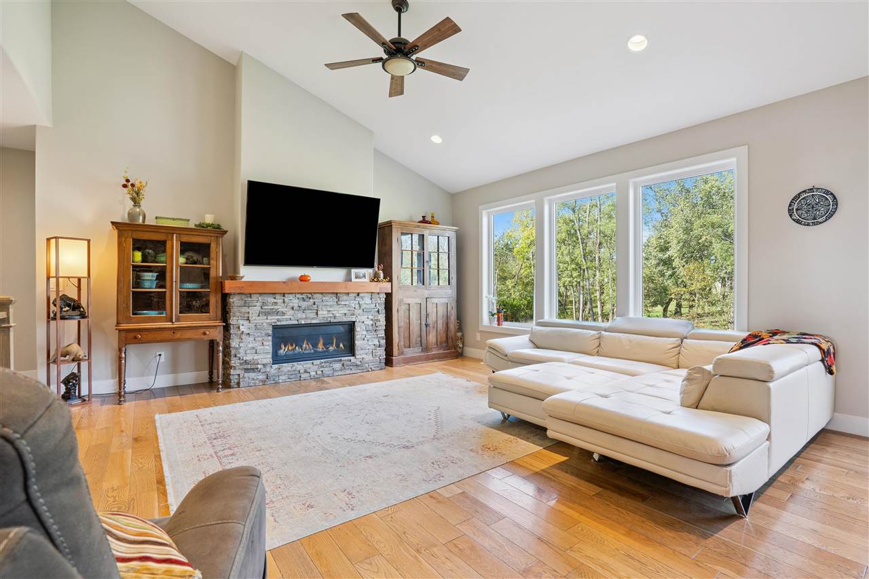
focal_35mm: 16
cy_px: 290
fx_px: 386
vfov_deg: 73.7
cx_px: 434
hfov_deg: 96.7
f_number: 9
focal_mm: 16
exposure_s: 1/50
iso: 800
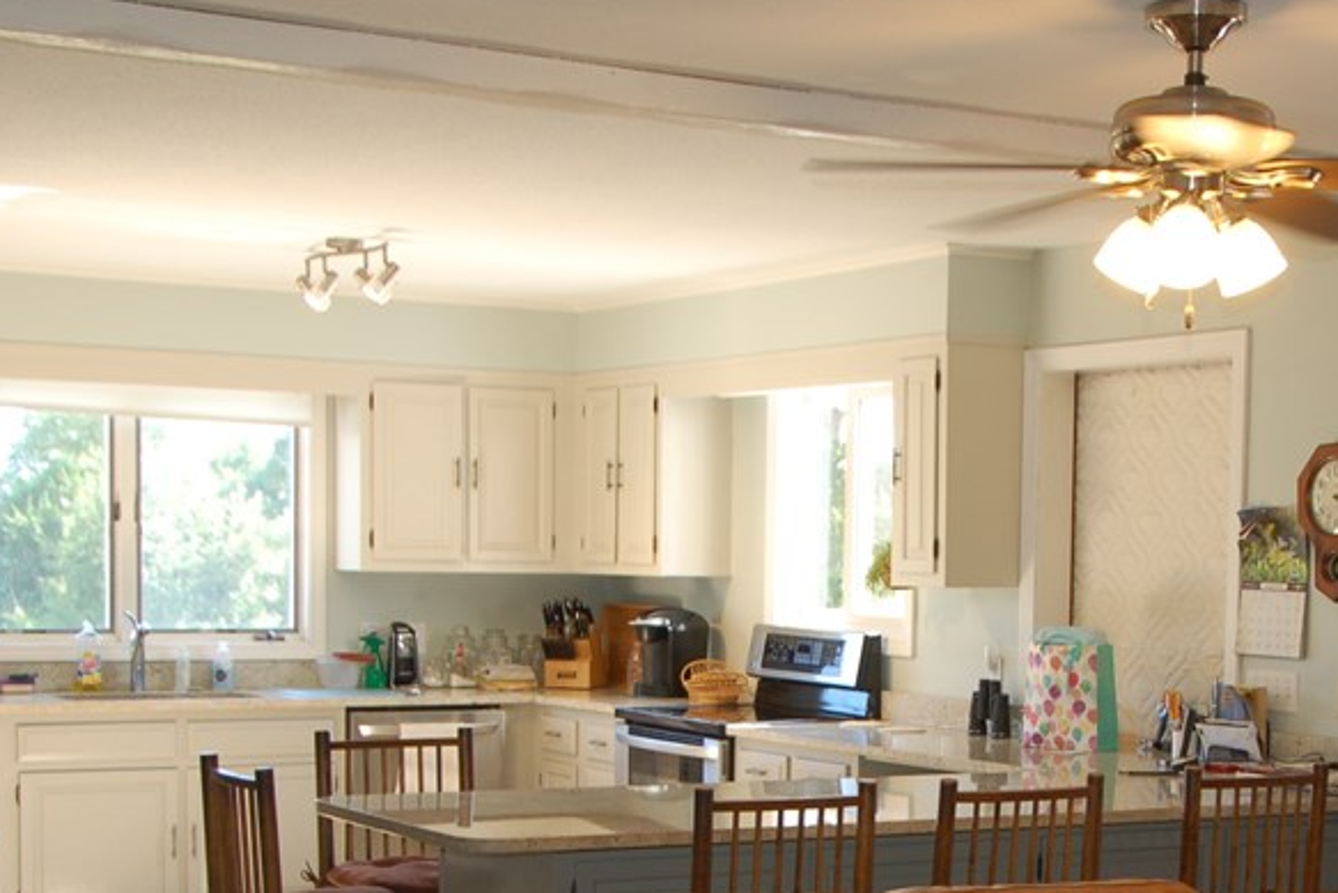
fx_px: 2491
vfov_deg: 20.2
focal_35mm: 67
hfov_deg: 29.7
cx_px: 944
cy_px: 666
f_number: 3.8
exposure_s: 1/80
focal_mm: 24
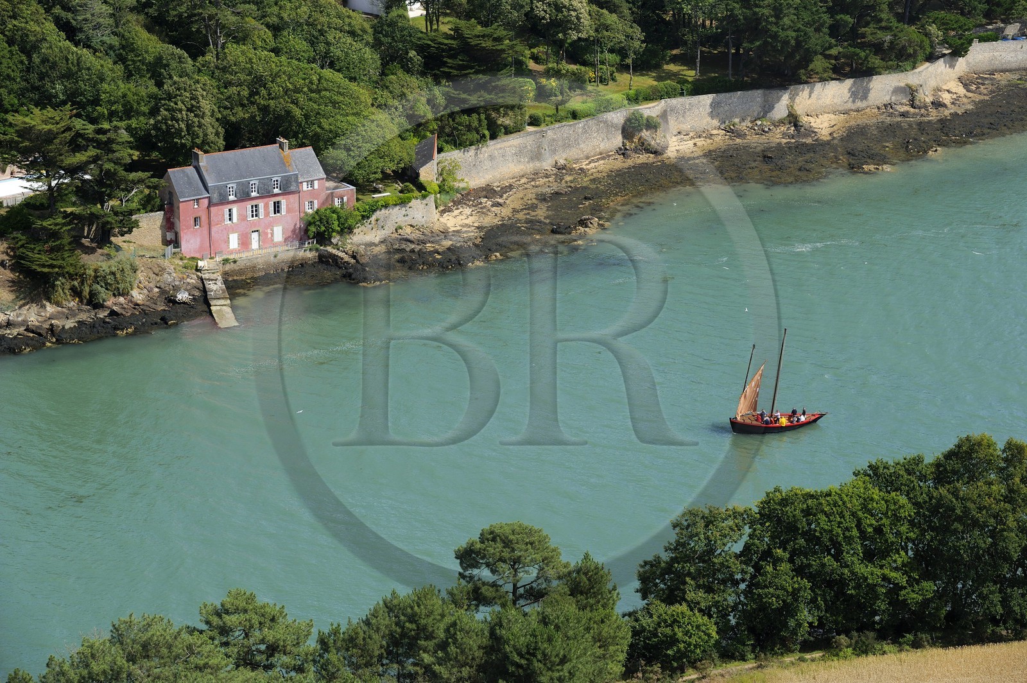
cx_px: 514
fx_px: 2907
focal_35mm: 102
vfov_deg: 13.4
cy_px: 342
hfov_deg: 20.0
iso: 400
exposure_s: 1/1600
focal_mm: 102
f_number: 6.3
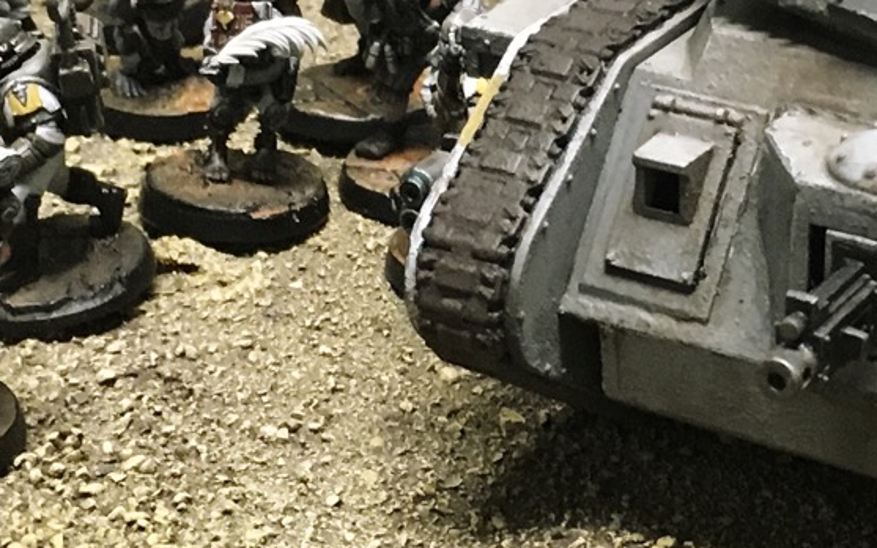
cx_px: 649
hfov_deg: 18.3
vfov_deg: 11.5
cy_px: 76
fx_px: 2701
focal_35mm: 113
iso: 160
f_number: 2.2
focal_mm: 4.15
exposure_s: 1/30
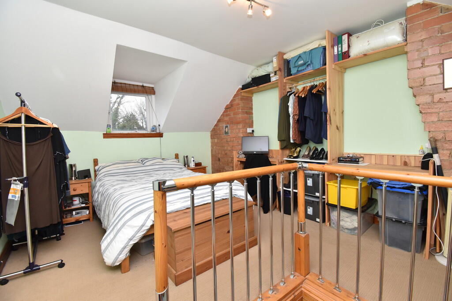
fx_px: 188
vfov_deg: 77.3
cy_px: 150
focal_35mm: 15
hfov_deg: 100.4
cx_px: 226
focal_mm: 10
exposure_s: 1/60
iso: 800
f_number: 7.1
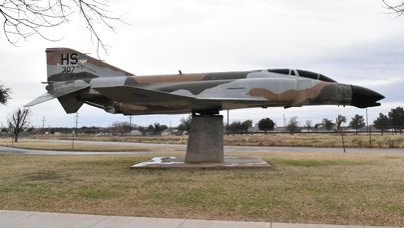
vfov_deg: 33.7
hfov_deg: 56.6
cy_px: 96
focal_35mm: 35
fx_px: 375
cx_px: 203
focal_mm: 22
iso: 3200
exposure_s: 1/1000
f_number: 11
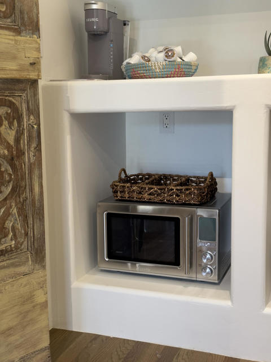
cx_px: 136
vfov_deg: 39.7
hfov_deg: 30.3
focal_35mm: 48
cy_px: 181
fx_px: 501
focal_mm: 6.86
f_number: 1.8
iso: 80
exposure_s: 1/60
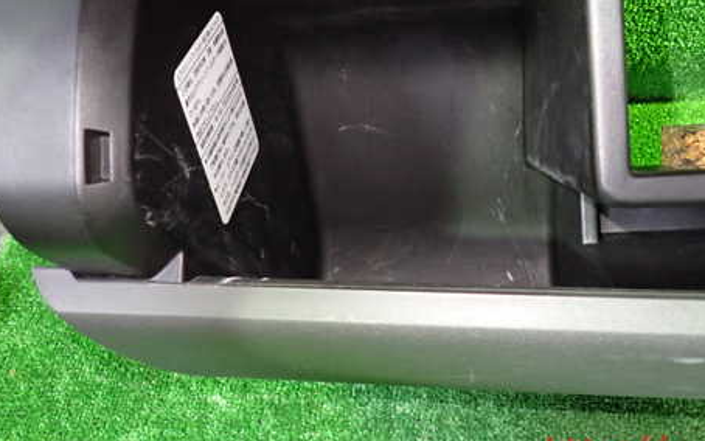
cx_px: 432
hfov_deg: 54.8
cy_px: 123
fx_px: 673
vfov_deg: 35.7
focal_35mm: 35
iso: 800
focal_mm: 4.5
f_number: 2
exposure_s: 1/20
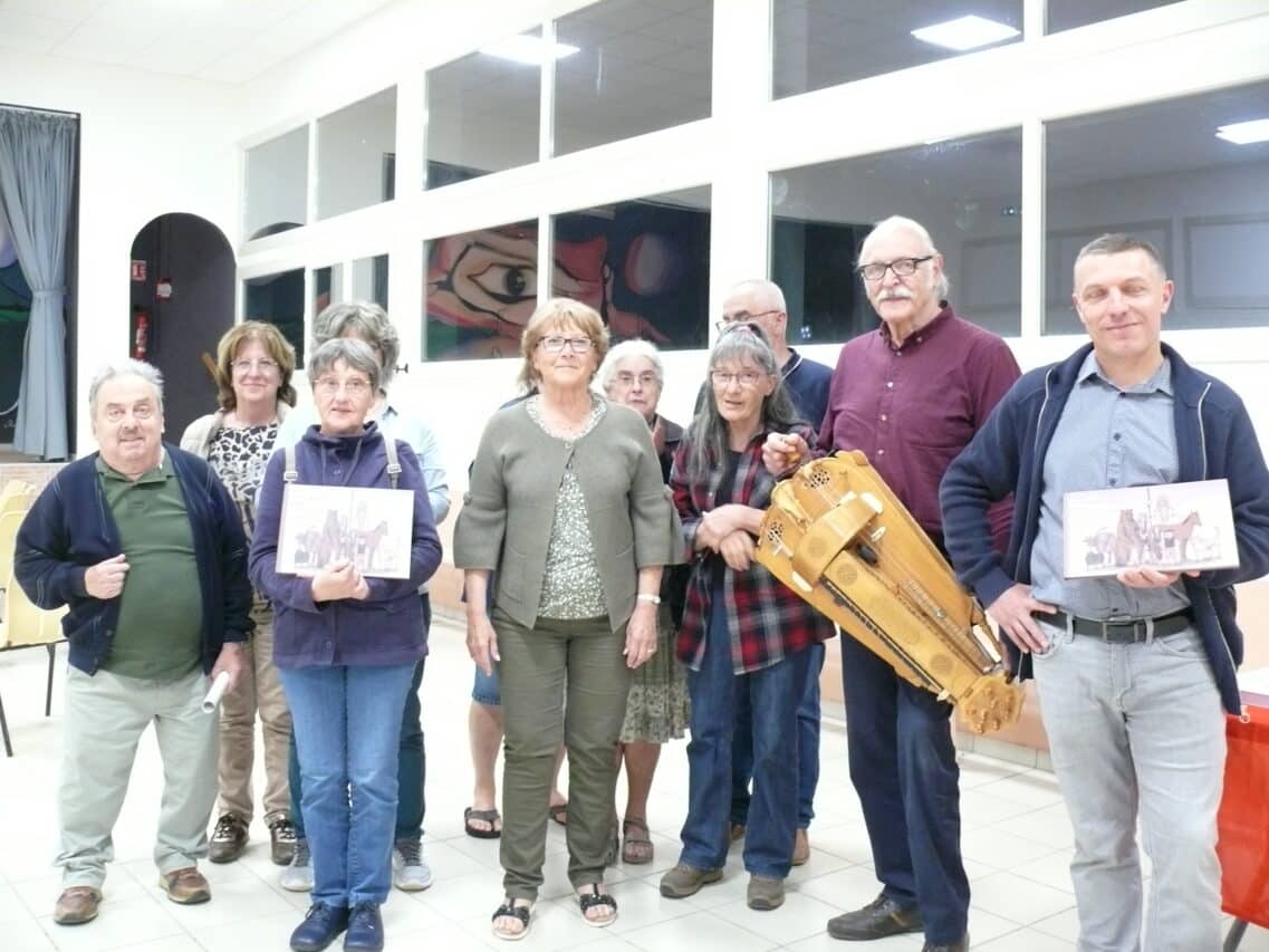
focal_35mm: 35
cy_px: 476
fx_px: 1283
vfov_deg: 40.7
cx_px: 634
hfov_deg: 52.6
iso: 400
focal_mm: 7.4
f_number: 2.8
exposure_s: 1/8
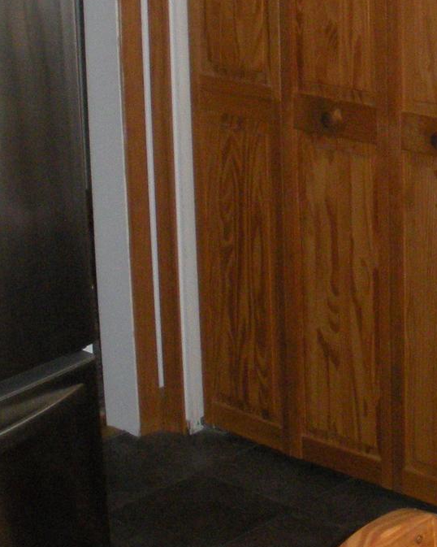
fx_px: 1731
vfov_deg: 17.8
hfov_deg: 14.2
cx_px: 427
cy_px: 98
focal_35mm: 107
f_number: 3.5
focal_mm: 6.3
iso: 318
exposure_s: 1/60
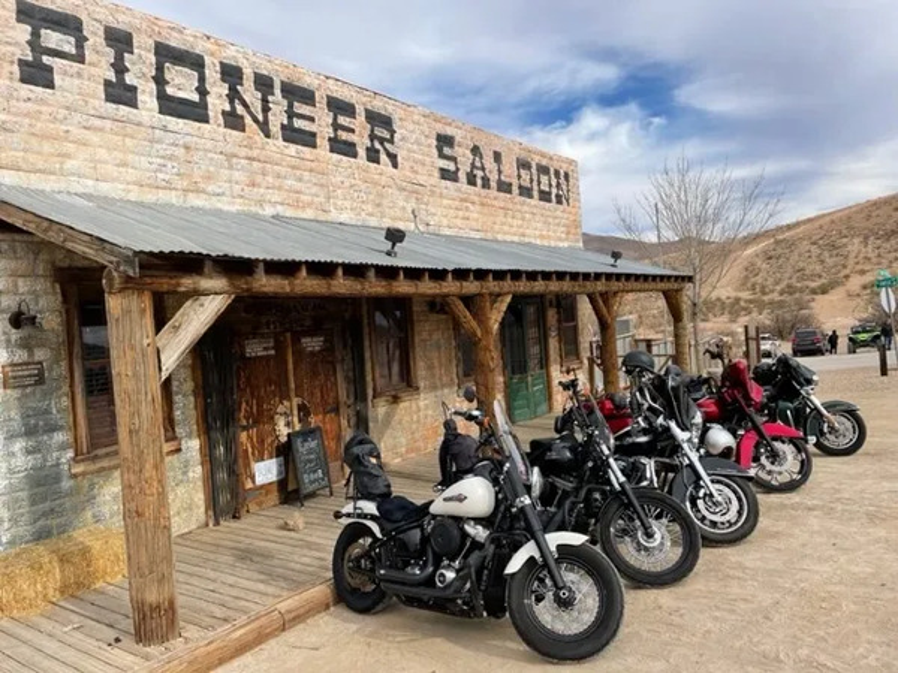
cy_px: 336
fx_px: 674
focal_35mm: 26
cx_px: 449
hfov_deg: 67.3
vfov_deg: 53.1
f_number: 1.6
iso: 32
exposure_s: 1/2959
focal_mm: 4.2
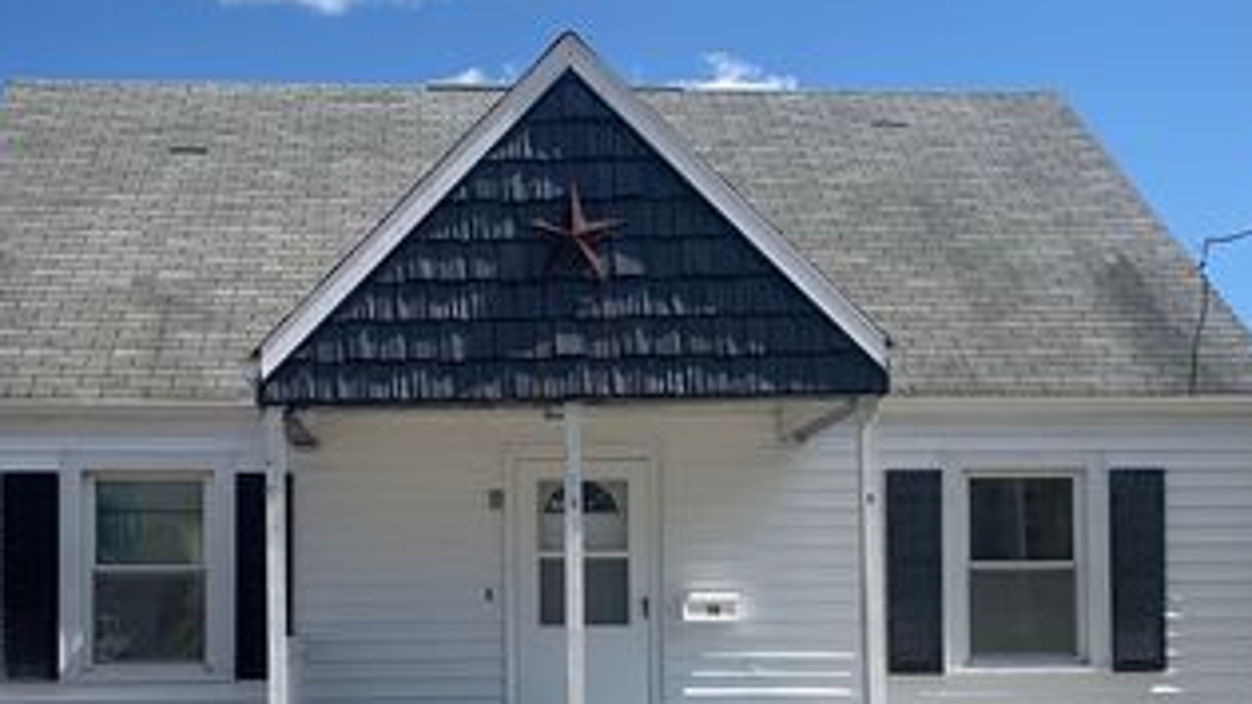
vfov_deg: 25.8
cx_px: 509
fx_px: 1494
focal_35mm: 45
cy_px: 603
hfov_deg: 45.3
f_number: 1.8
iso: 25
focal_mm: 4.25
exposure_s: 1/2160
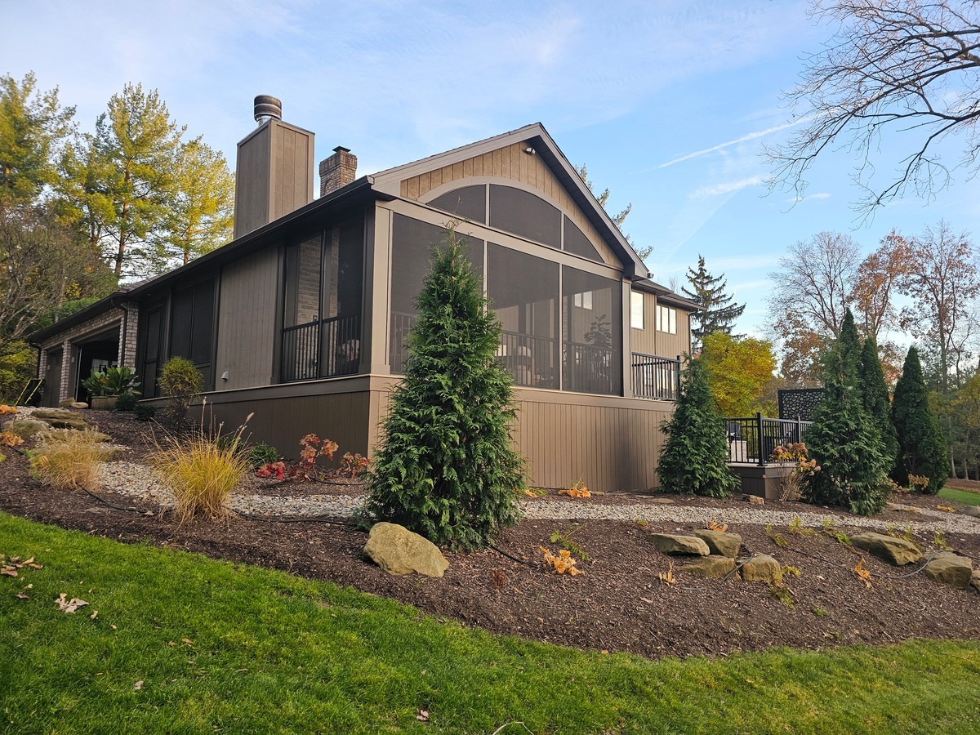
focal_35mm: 23
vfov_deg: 58.9
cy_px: 368
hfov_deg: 73.9
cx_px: 490
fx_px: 651
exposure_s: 1/180
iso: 40
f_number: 1.7
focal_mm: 6.3
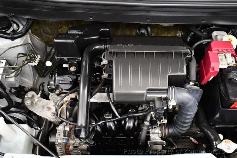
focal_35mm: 36
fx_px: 237
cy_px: 79
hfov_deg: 53.1
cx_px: 118
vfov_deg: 36.9
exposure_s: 1/80
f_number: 3.5
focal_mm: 18
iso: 3200
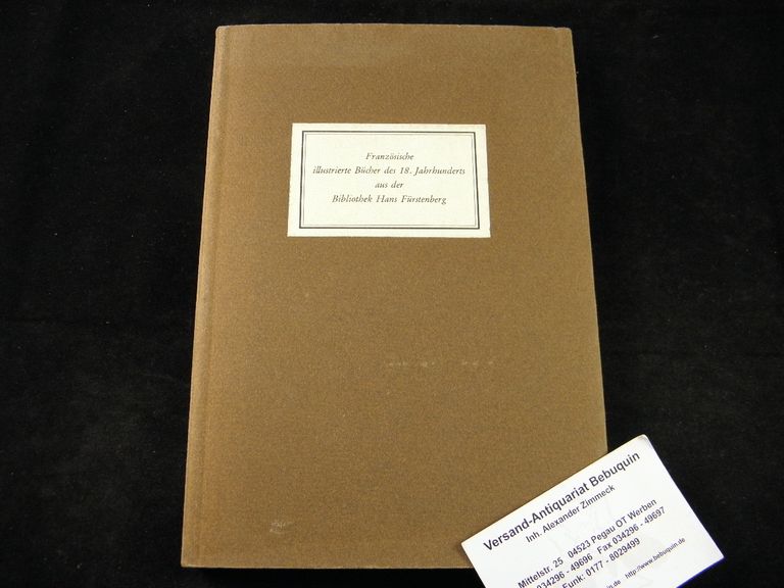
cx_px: 392
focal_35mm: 34
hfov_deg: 54.0
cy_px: 294
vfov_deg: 41.8
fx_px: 770
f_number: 3.7
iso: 200
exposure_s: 1/30
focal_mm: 6.2
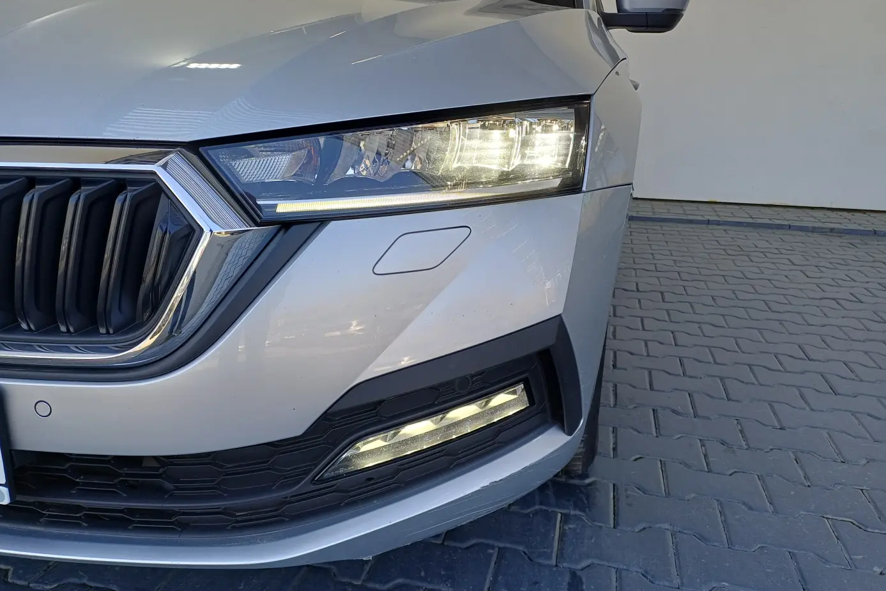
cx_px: 450
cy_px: 307
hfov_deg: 67.4
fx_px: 665
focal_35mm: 27
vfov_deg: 47.9
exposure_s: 1/189
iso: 50
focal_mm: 4.65
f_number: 1.8
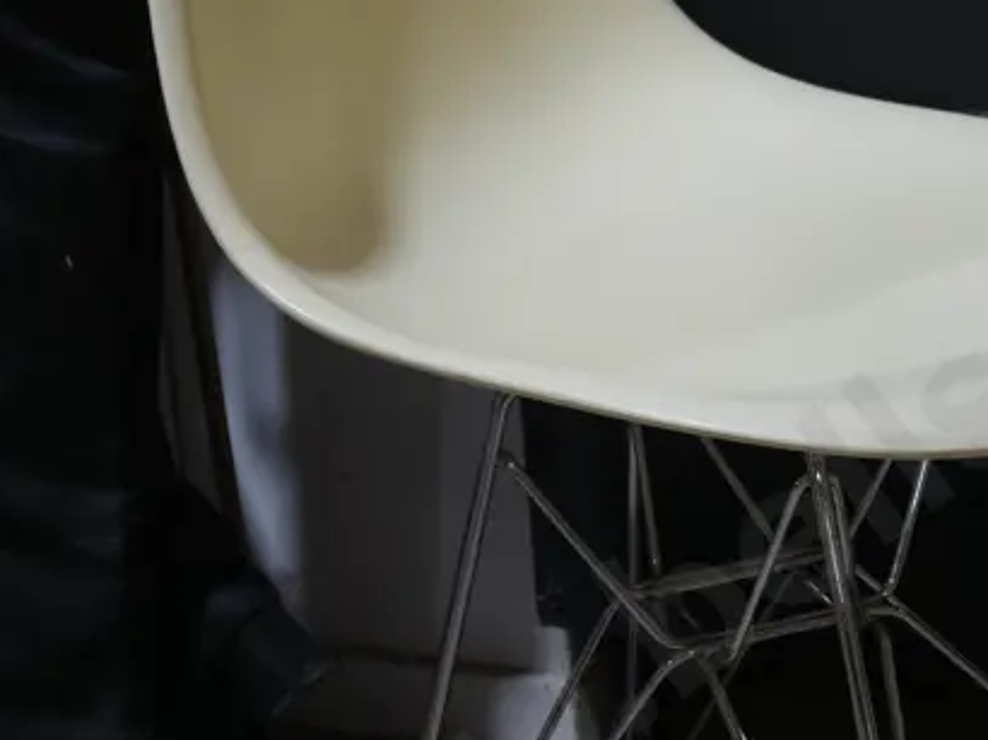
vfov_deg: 14.8
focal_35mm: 100
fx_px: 2853
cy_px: 257
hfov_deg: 18.6
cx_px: 1178
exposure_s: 1/80
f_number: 4.4
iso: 200
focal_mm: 20
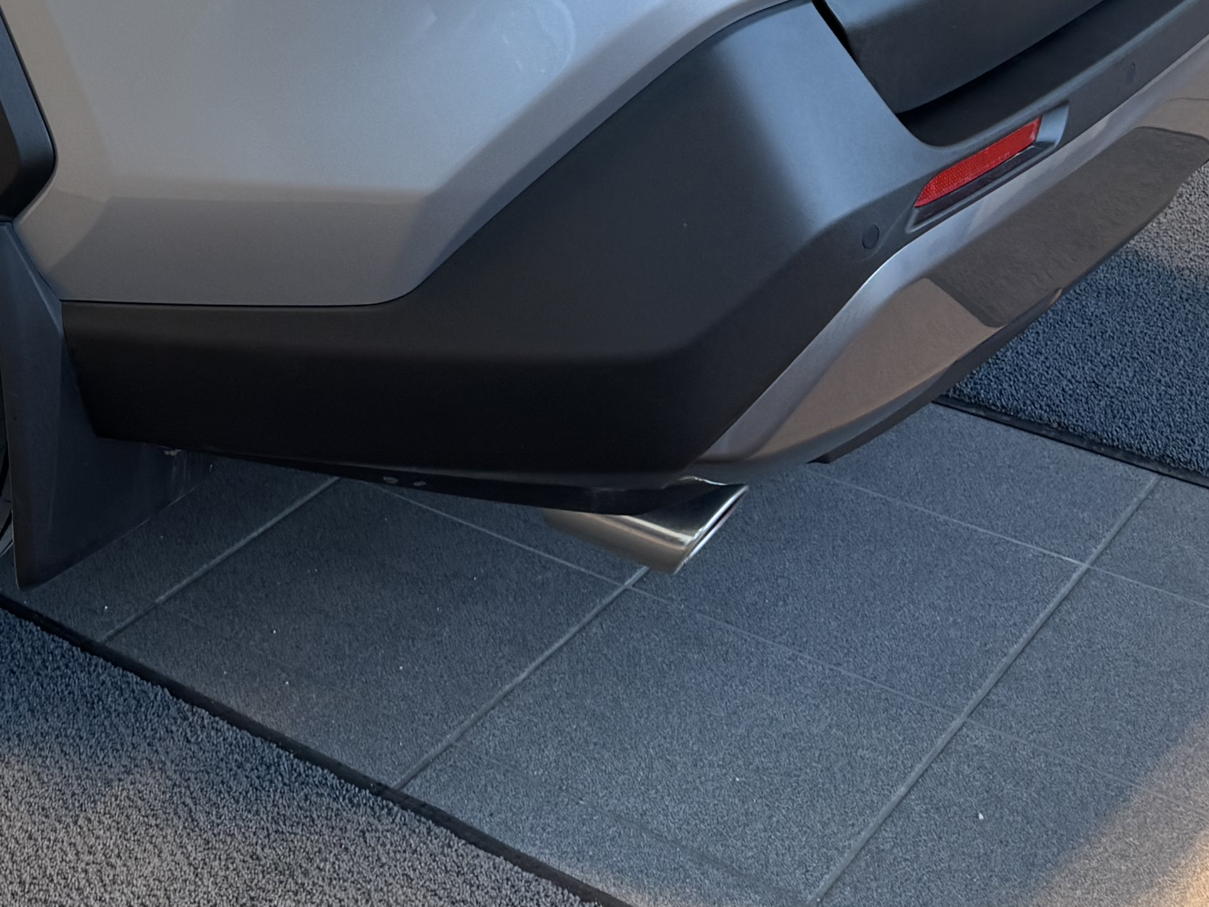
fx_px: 2340
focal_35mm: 67
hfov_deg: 27.2
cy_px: -251
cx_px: -27
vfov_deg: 20.2
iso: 100
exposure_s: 1/100
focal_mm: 6.76
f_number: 1.78
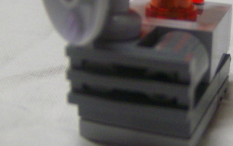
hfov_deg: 25.9
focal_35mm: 79
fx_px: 502
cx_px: 163
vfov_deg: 16.4
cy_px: 26
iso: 200
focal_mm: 6
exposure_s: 1/25.3
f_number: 2.8
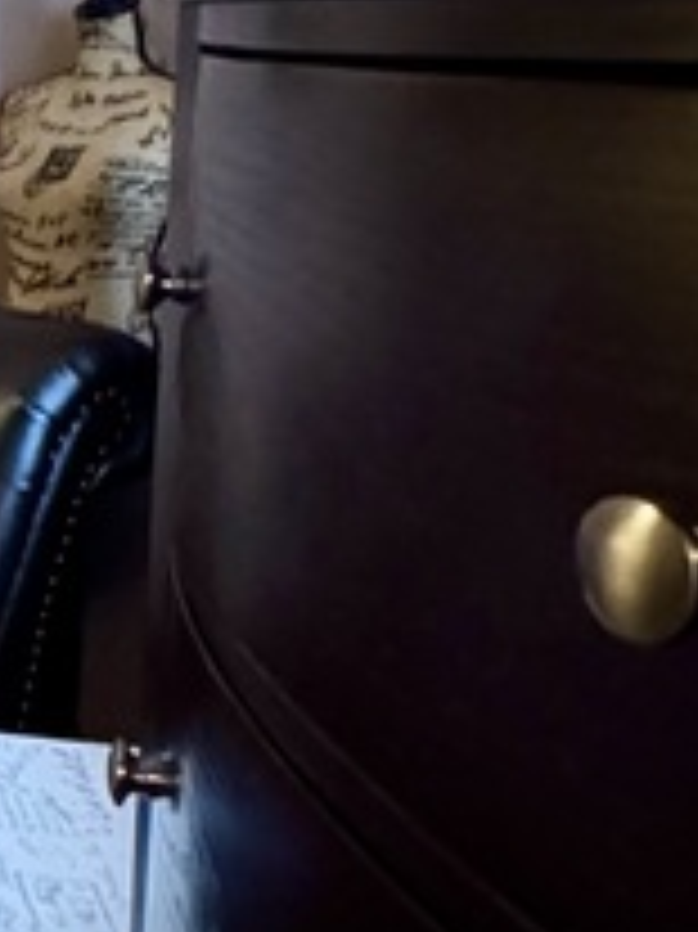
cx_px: -910
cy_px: 257
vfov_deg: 26.4
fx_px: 1965
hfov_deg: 14.4
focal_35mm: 73
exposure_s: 1/60
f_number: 2.2
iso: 1250
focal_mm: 2.22
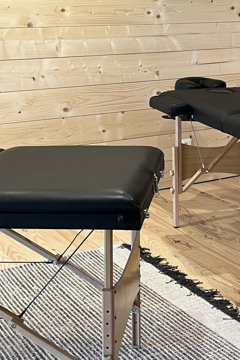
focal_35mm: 67
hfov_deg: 20.2
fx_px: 670
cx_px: 167
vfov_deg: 29.6
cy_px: 88
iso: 125
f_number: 1.6
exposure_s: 1/50
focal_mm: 5.1
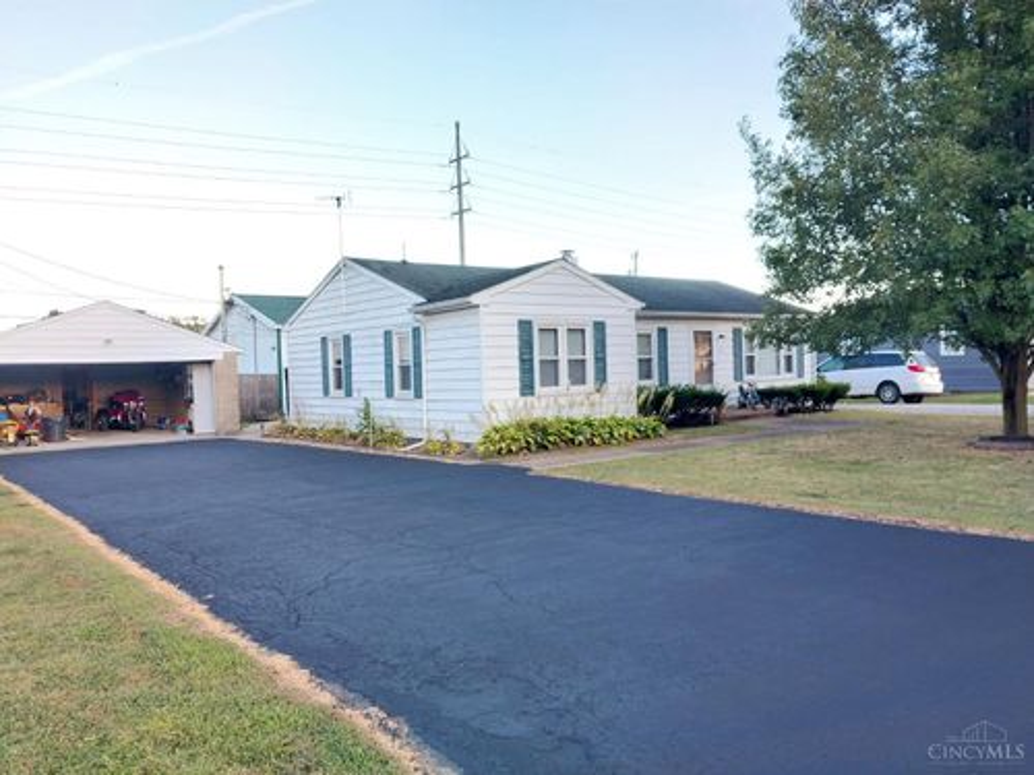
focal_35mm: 26
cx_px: 517
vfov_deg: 53.1
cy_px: 388
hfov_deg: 67.3
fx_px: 777
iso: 40
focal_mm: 4
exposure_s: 1/60
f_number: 1.8
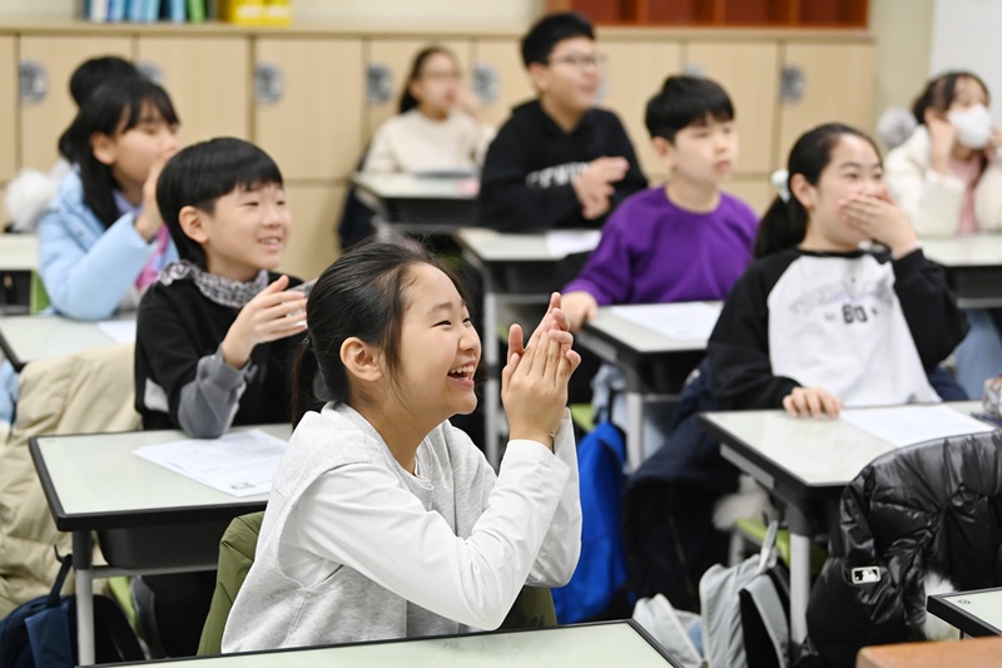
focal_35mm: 70
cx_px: 501
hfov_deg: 28.8
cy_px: 334
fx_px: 1948
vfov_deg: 19.4
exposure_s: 1/320
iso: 3200
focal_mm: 70
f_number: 3.2
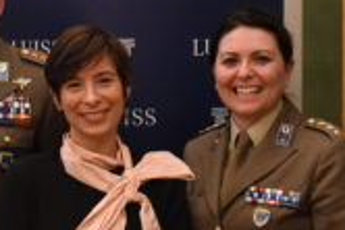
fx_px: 1659
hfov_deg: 11.8
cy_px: 131
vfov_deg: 8.0
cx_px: 44
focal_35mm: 173
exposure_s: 1/160
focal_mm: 48
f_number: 4.5
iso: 5000
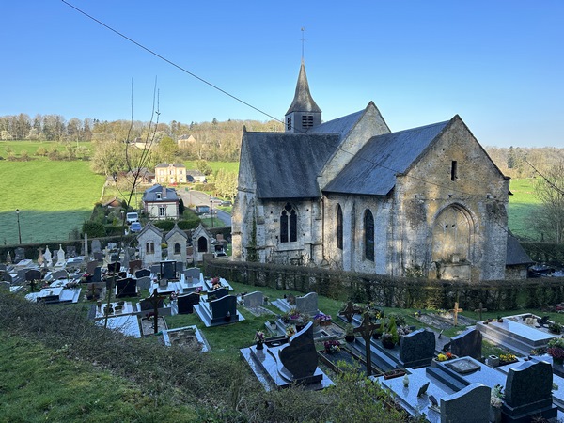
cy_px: 212
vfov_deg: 56.8
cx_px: 282
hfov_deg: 71.6
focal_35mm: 24
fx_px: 391
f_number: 1.78
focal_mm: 6.86
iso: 80
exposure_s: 1/555
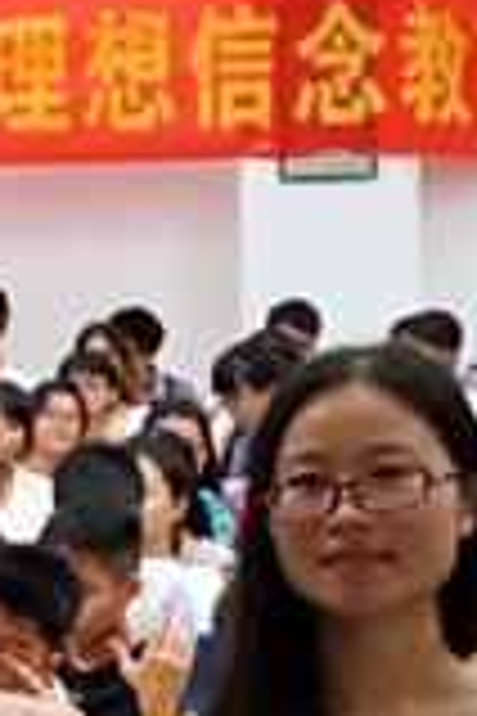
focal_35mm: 161
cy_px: 1151
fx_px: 3191
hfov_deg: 8.3
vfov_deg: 12.1
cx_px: -356
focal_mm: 21
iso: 1250
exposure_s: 1/60
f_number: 4
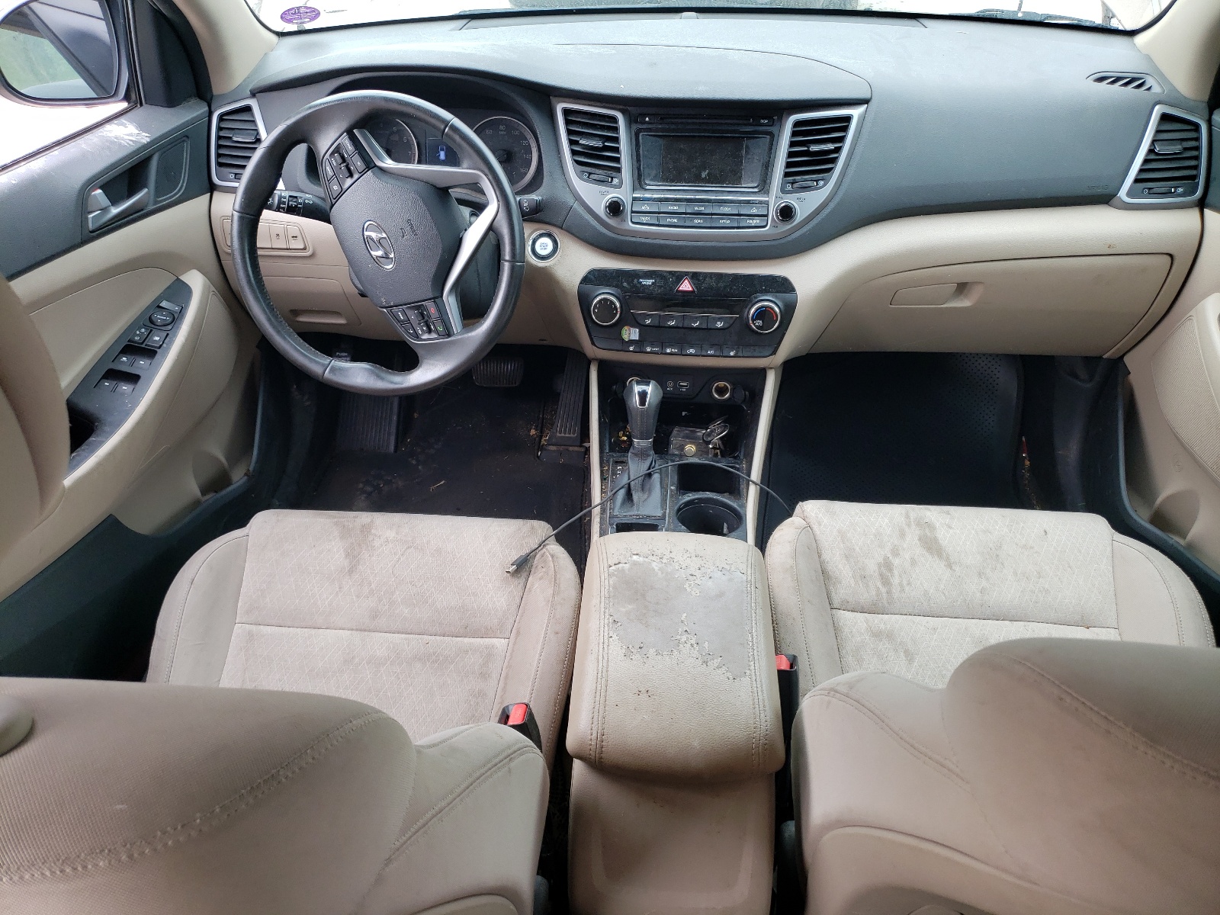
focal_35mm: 26
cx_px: 610
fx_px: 916
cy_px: 458
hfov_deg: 67.3
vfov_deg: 53.1
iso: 50
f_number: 1.5
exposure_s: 1/159
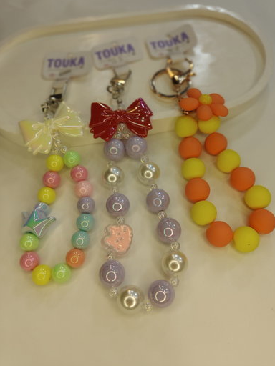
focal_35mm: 25
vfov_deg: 69.4
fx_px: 265
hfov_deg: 54.9
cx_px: 141
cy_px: 180
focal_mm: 5.59
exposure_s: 1/172
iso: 50
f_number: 2.8
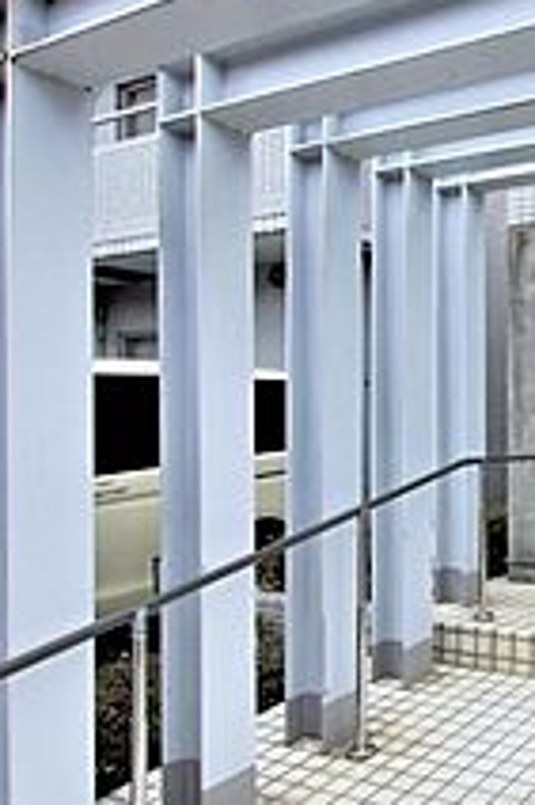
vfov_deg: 55.8
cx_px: 563
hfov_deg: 34.4
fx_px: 759
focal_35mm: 34
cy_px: 429
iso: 100
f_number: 7.1
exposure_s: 1/200
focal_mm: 10
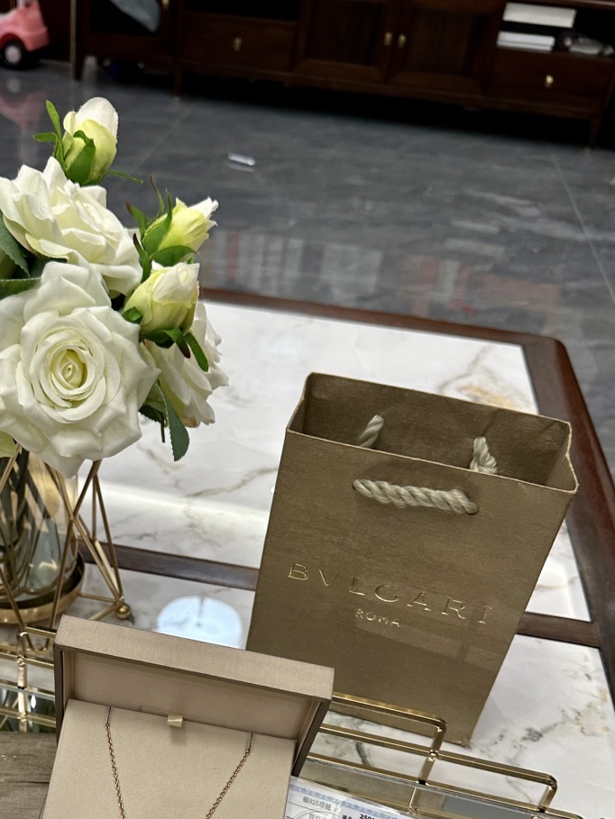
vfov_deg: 46.7
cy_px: 638
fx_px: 900
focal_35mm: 38
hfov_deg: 36.8
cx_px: 151
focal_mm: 6.86
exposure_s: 1/100
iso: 160
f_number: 1.78
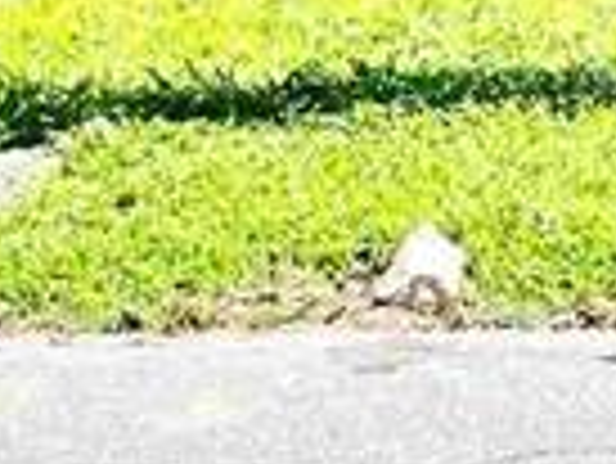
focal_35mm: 194
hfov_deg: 9.8
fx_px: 3455
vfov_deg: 7.5
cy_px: -306
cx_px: 1007
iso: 50
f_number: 1.6
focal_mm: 5.1
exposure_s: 1/2062
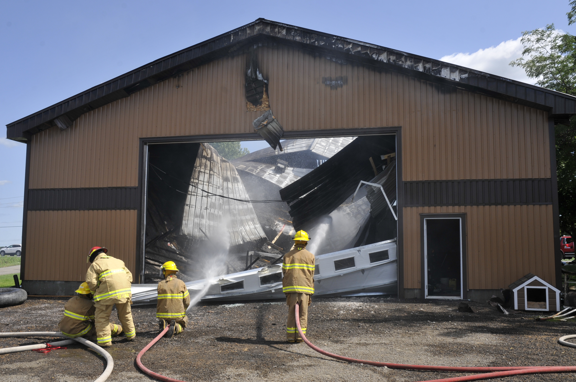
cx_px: 288
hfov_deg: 57.3
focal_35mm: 33
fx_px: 527
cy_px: 191
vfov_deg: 39.9
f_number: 10
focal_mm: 22
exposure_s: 1/250
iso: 200
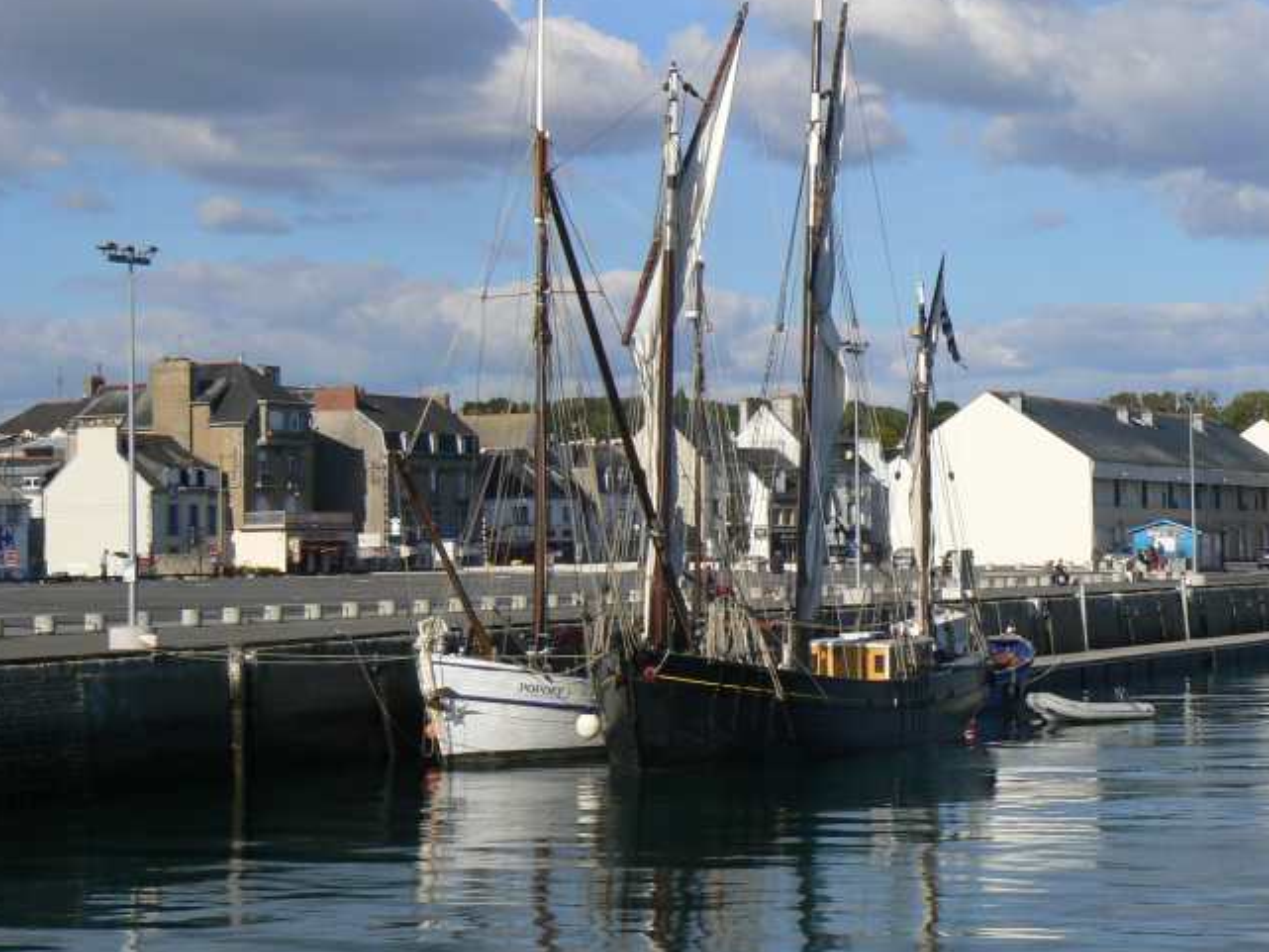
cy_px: 401
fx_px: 3190
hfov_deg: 22.4
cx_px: 879
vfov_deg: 17.0
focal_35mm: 87
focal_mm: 10.4
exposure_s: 1/500
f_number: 8
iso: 80
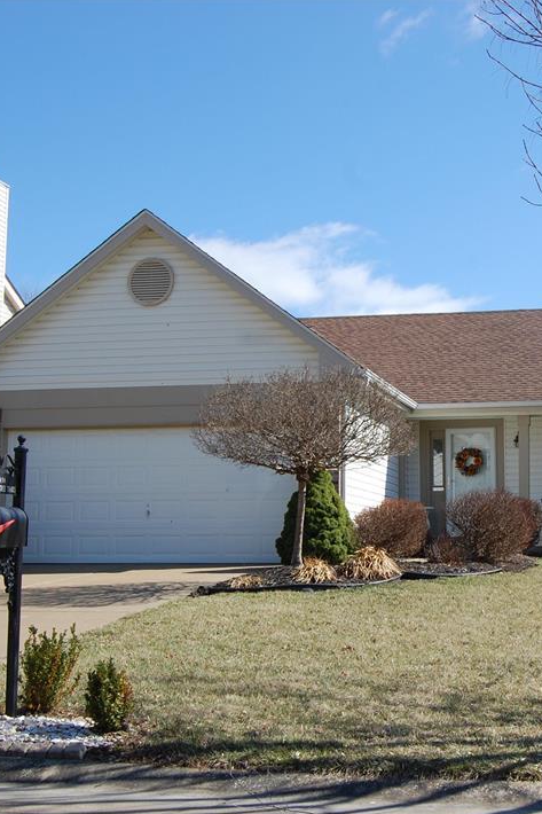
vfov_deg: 37.7
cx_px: 464
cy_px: 412
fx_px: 1192
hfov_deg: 25.0
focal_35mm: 53
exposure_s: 1/250
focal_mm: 23
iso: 200
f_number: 8
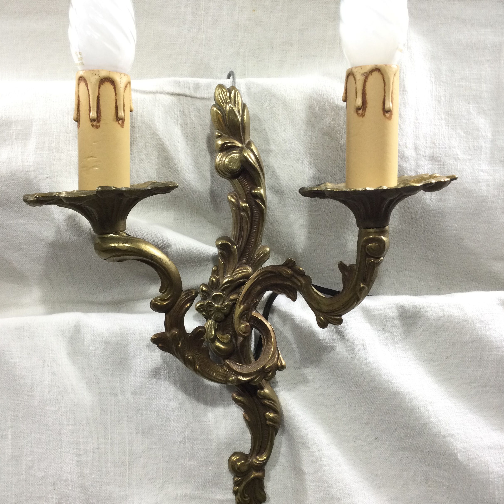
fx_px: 609
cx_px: 251
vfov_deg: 44.9
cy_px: 273
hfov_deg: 44.9
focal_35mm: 37
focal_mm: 3.3
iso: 32
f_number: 2.4
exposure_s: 1/33
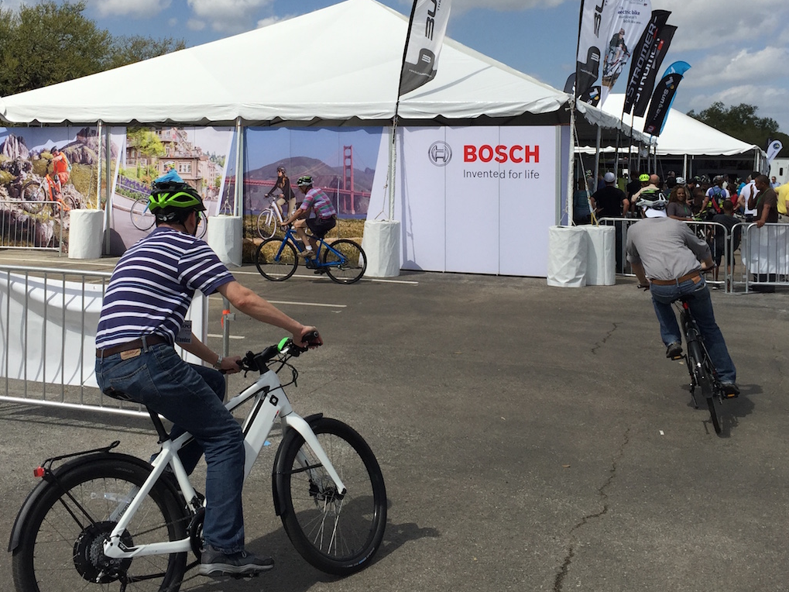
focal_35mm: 41
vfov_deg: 34.7
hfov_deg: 45.8
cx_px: 376
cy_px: 185
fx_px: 934
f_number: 2.2
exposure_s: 1/4405
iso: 32
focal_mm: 4.15
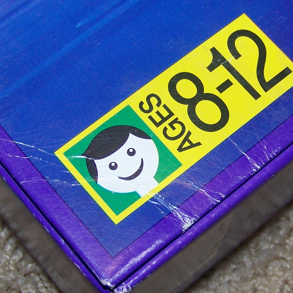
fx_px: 881
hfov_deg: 18.8
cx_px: 201
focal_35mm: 92
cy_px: 161
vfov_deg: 18.9
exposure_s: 1/30
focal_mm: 5.85
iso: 64
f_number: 2.8
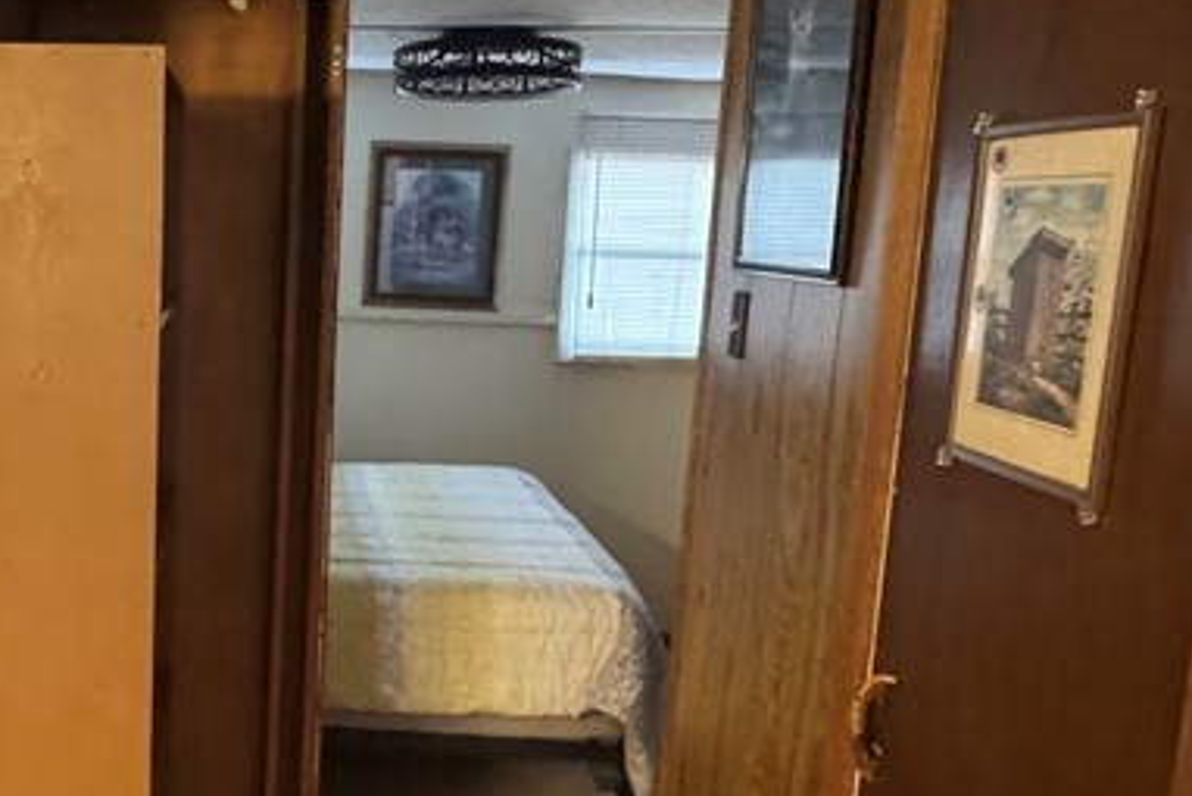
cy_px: 409
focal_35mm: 39
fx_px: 1292
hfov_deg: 45.8
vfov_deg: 34.2
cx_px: 169
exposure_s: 1/30
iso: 1250
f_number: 2.2
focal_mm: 2.22
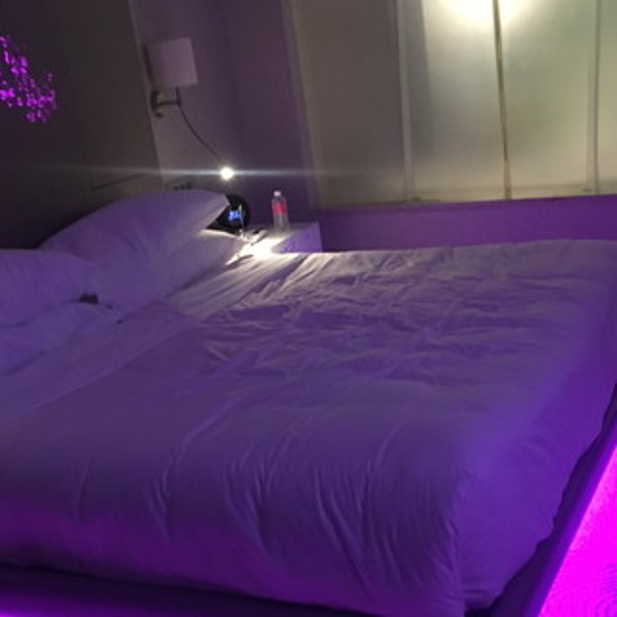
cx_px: 372
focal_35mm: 51
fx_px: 1028
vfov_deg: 33.1
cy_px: 414
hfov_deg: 33.3
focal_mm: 4.15
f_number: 2.2
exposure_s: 1/17
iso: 250
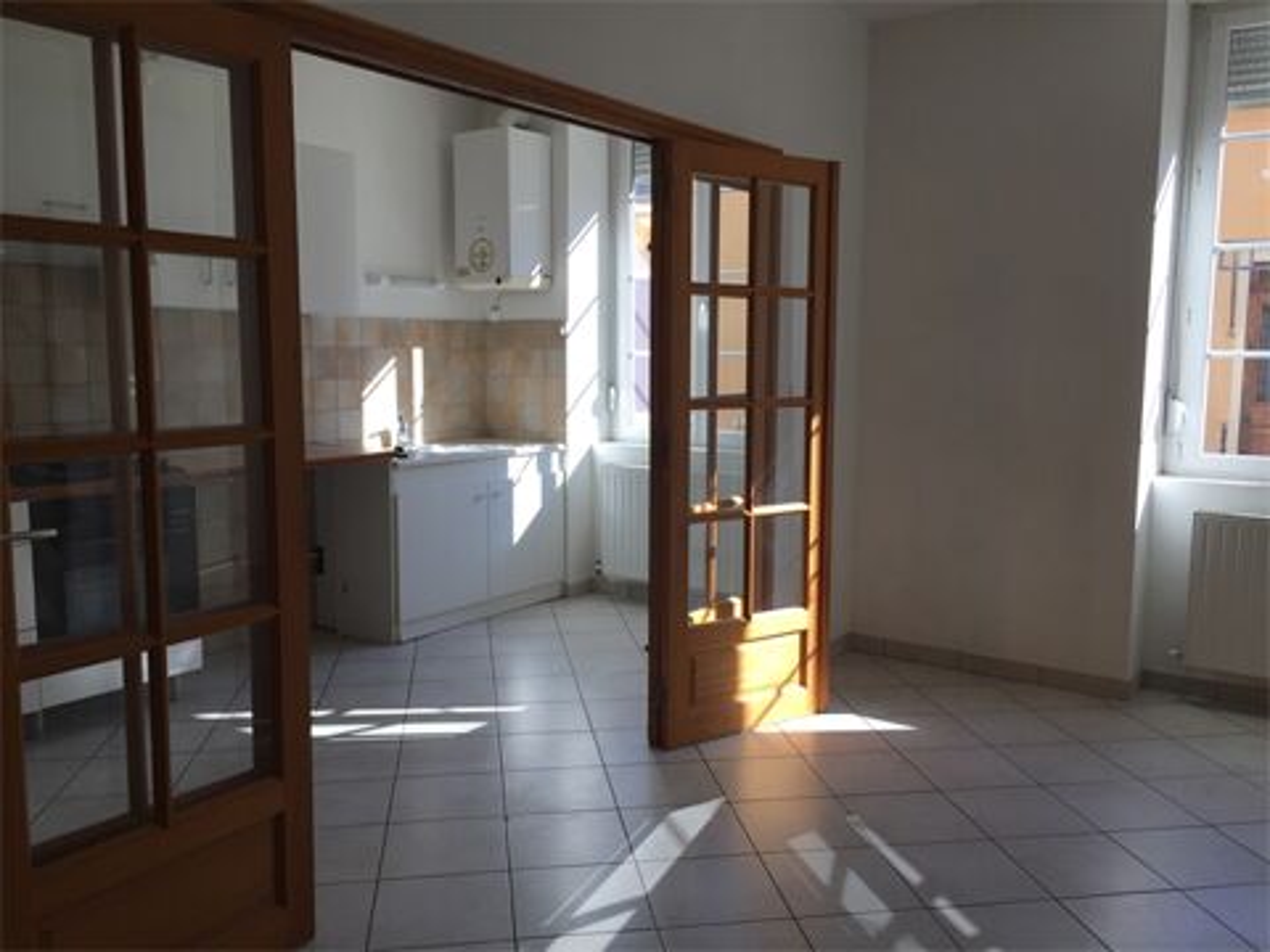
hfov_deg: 61.7
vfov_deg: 48.2
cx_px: 635
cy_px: 476
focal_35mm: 29
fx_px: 1064
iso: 32
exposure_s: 1/309
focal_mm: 4.15
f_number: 2.2
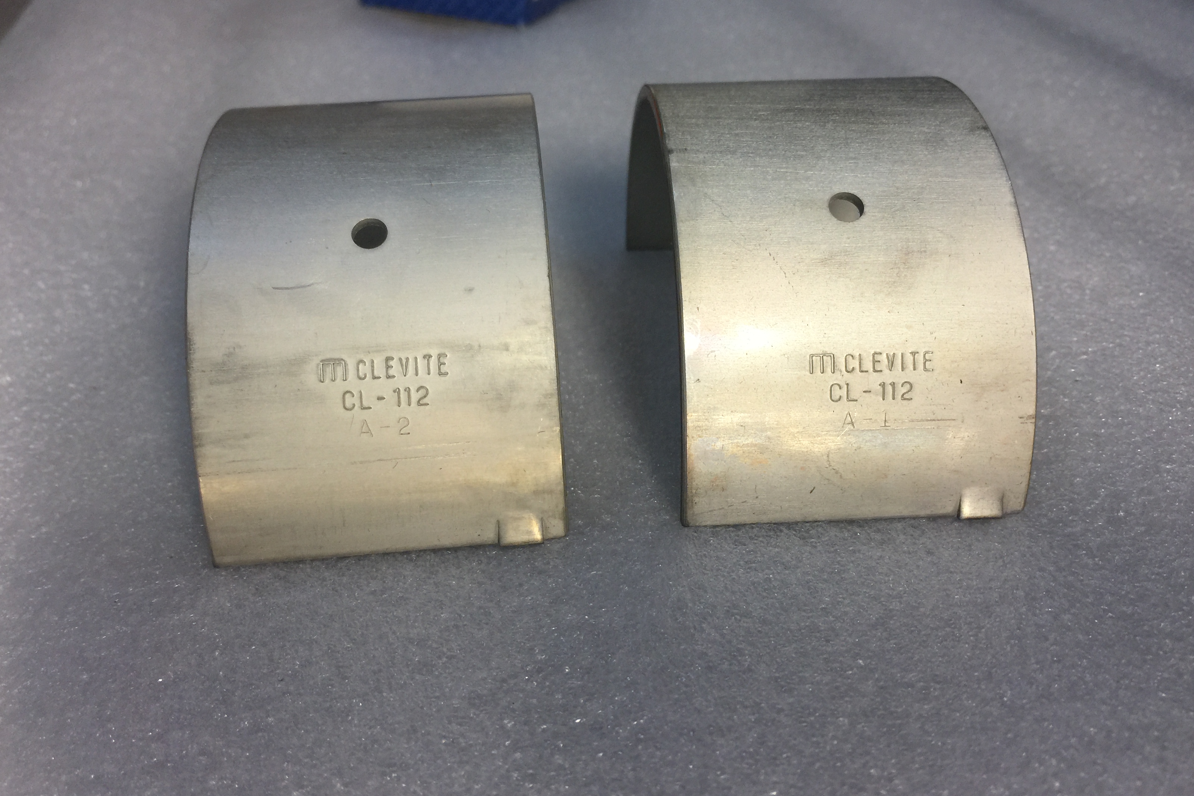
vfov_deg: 42.3
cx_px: 599
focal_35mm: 31
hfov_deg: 60.3
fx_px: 1028
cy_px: 378
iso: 50
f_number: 2.2
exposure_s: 1/33
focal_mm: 4.15
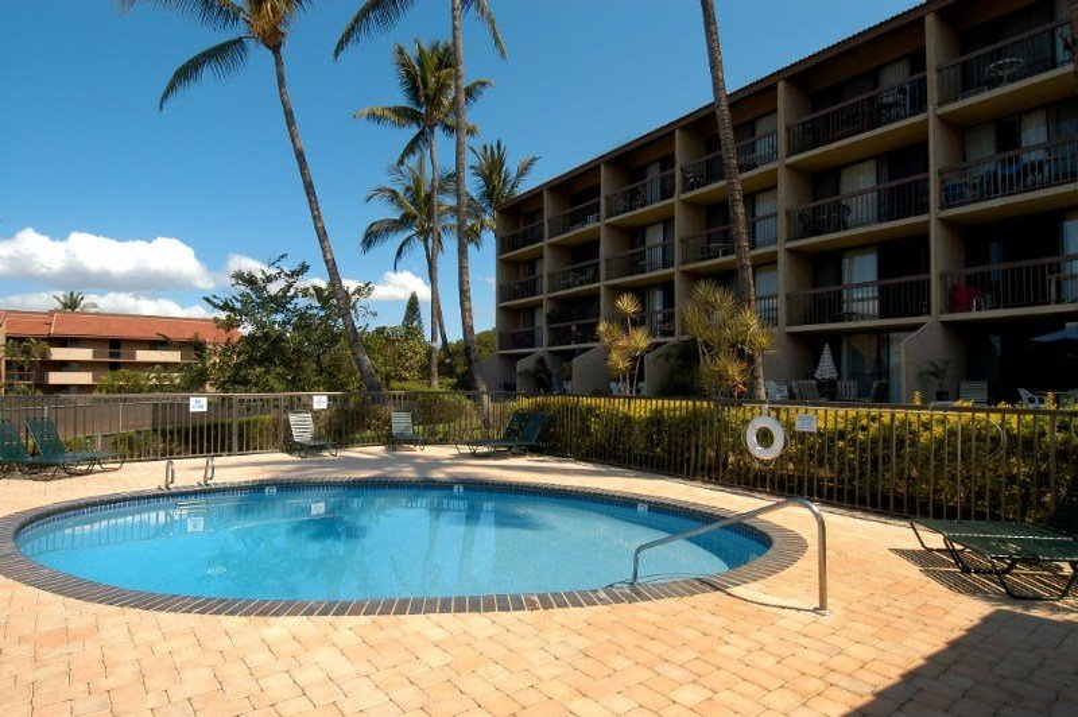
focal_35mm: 20
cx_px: 539
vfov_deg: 63.1
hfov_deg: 85.5
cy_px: 358
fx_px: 583
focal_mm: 13
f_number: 16
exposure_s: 1/125
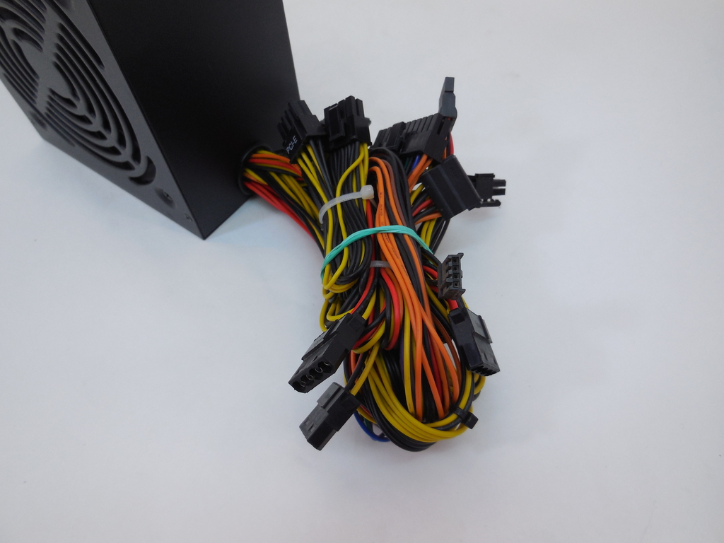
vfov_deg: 54.9
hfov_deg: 69.4
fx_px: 523
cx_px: 362
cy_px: 272
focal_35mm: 25
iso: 125
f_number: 3.1
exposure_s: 1/125
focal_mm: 4.5
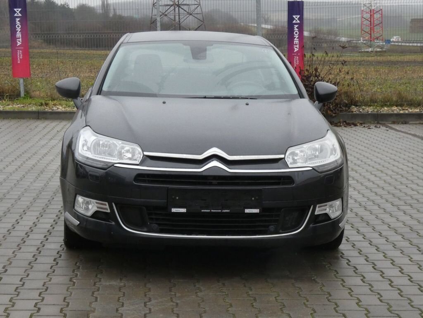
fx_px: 929
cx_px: 212
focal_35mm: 76
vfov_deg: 19.4
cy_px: 159
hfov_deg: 25.7
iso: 500
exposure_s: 1/80
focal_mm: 13.7
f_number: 5.6
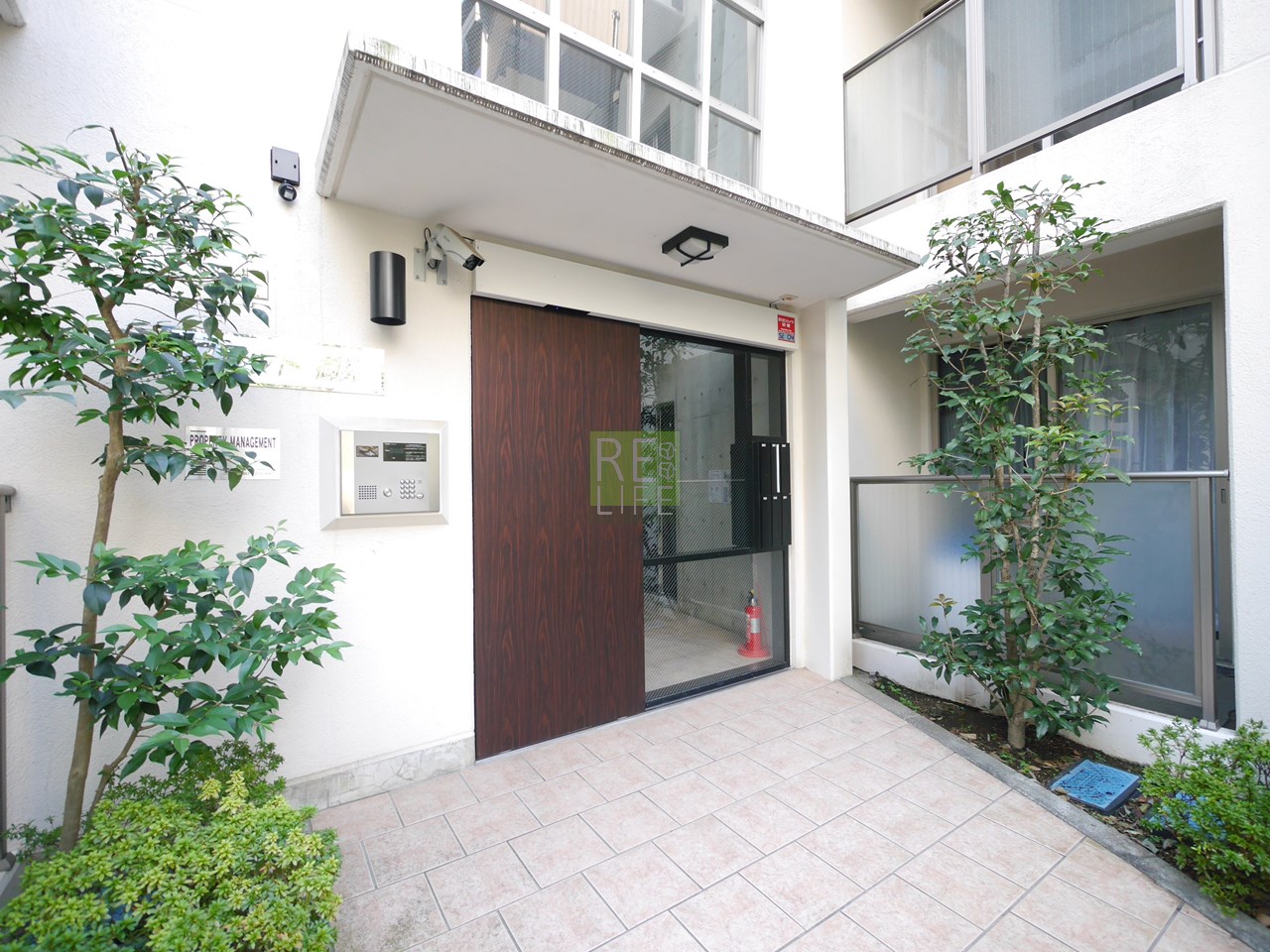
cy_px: 476
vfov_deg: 78.1
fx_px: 587
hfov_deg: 94.5
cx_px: 635
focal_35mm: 16
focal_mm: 8
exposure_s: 1/60
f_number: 4
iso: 500
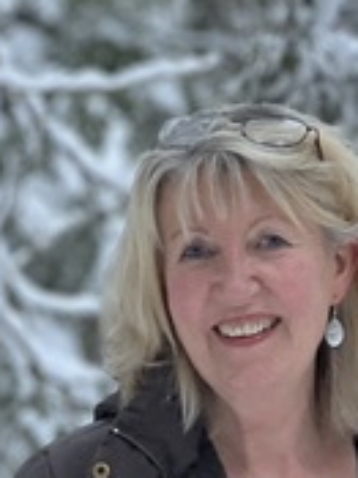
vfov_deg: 9.0
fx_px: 3037
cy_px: 407
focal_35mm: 220
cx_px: 264
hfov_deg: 6.7
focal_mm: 9
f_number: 2.8
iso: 400
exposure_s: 1/16
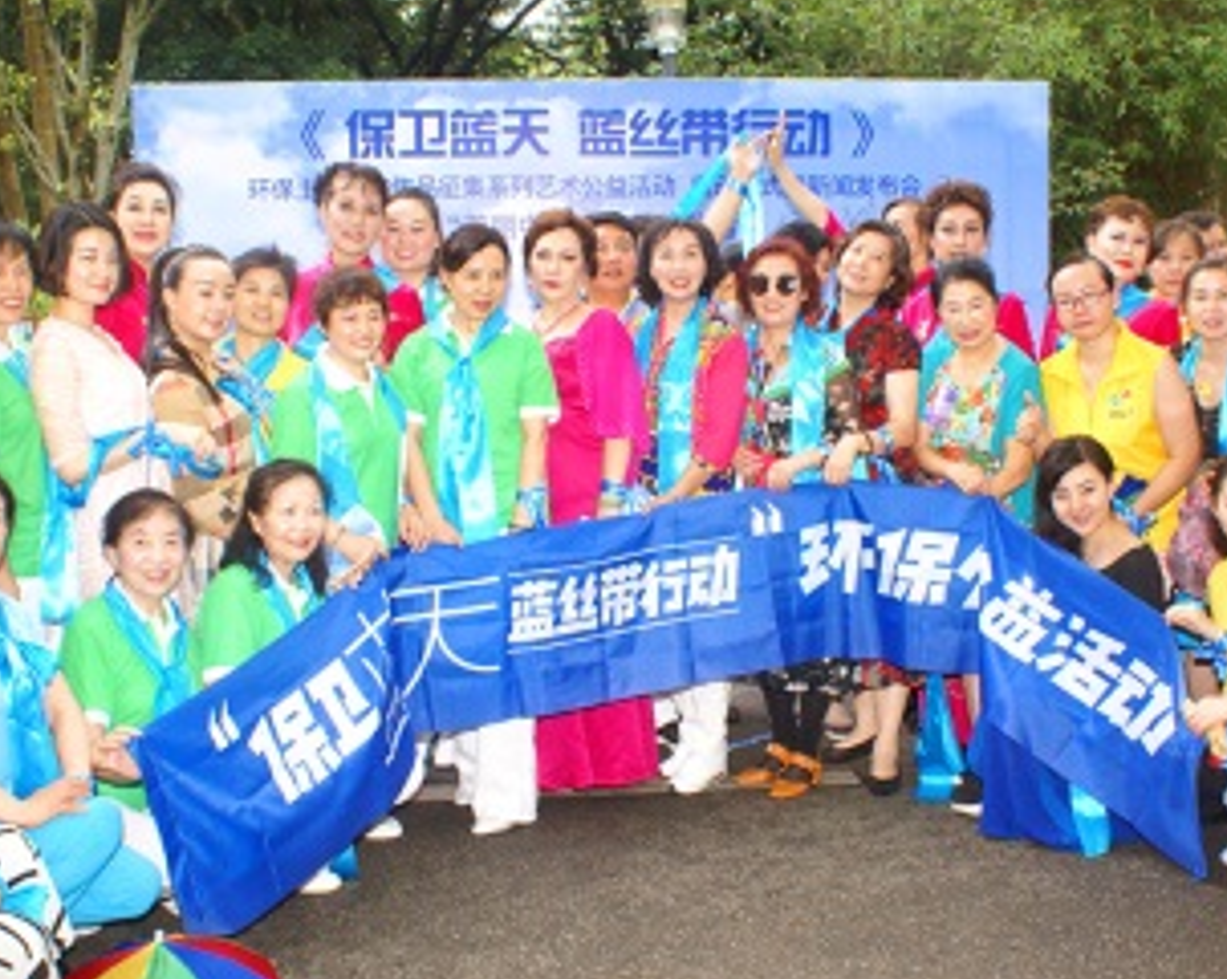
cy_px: 508
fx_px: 1524
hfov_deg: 43.9
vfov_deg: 35.6
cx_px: 634
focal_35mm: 42
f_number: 7.1
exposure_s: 1/125
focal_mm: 18
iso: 800
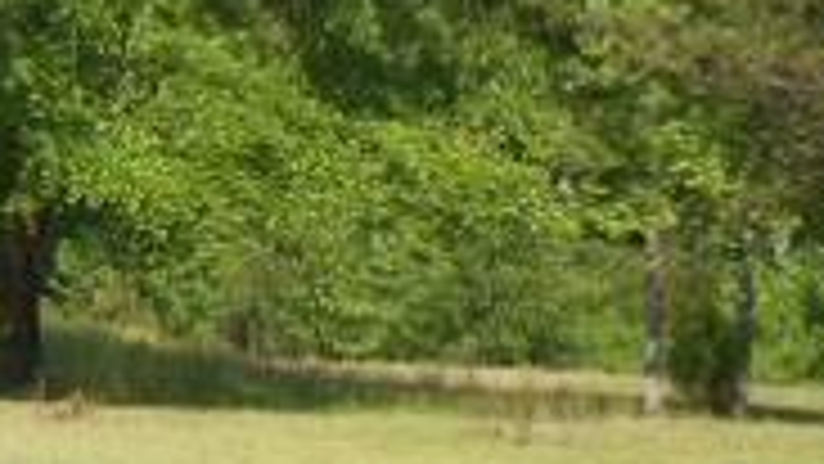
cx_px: -405
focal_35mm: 233
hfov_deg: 9.0
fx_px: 5092
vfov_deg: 5.2
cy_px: 198
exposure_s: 1/400
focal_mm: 10.9
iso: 80
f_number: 4.4
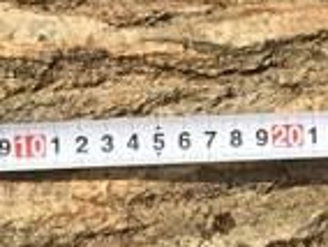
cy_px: 134
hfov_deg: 11.9
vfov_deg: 9.1
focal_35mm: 163
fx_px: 1547
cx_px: 367
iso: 32
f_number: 2.2
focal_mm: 4.15
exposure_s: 1/1799
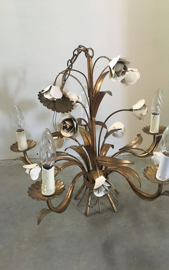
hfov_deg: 40.6
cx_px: 87
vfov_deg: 61.2
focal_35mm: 31
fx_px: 228
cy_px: 135
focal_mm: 4.15
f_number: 2.2
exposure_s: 1/17
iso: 250
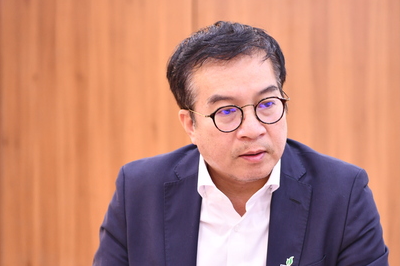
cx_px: 266
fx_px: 1554
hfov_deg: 14.6
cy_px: 184
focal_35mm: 140
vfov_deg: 9.8
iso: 800
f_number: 3.5
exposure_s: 1/80
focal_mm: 70
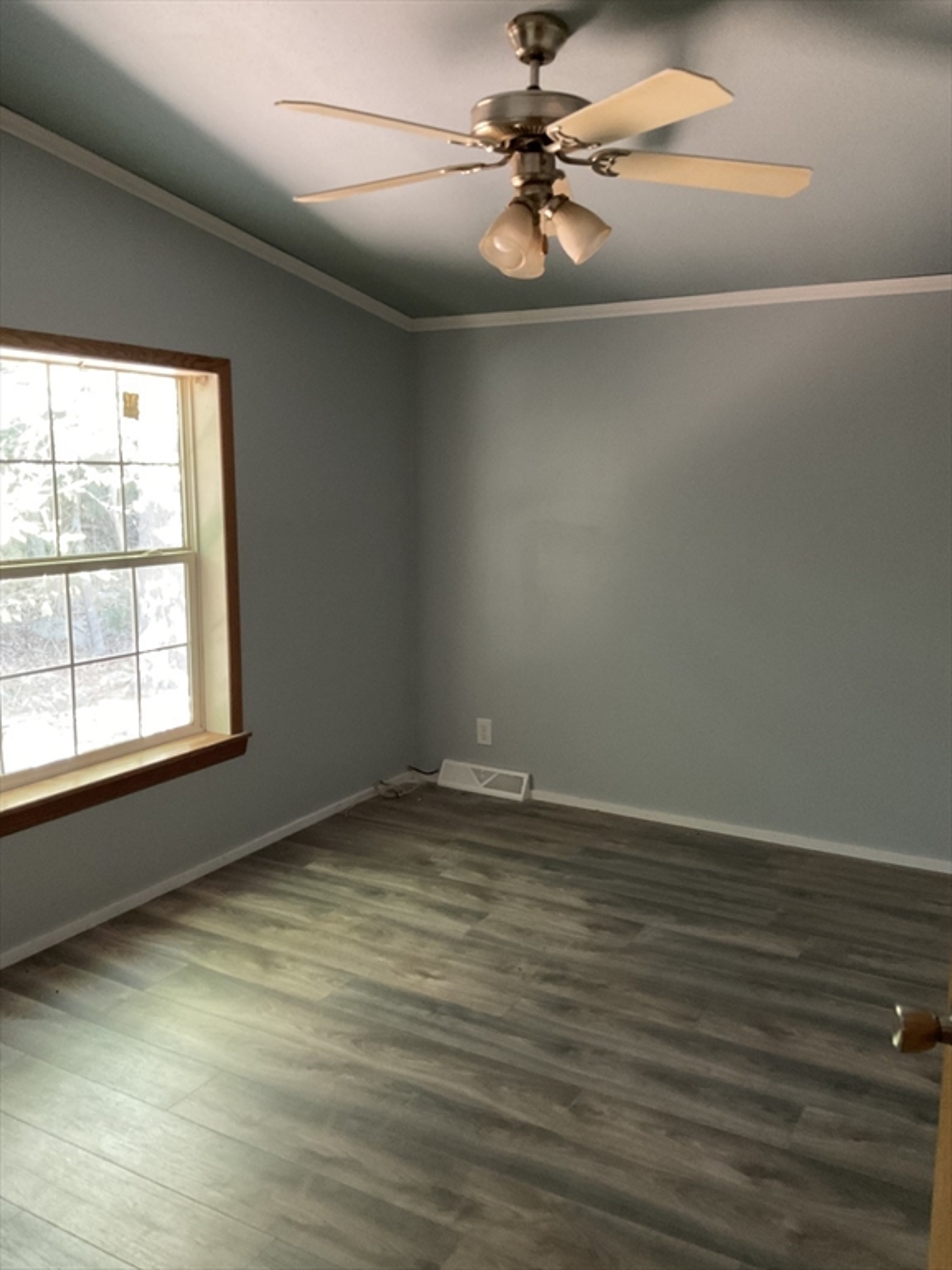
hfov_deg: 48.2
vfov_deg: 61.7
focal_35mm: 29
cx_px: 476
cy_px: 635
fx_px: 1063
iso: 250
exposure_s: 1/30
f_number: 1.8
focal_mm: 3
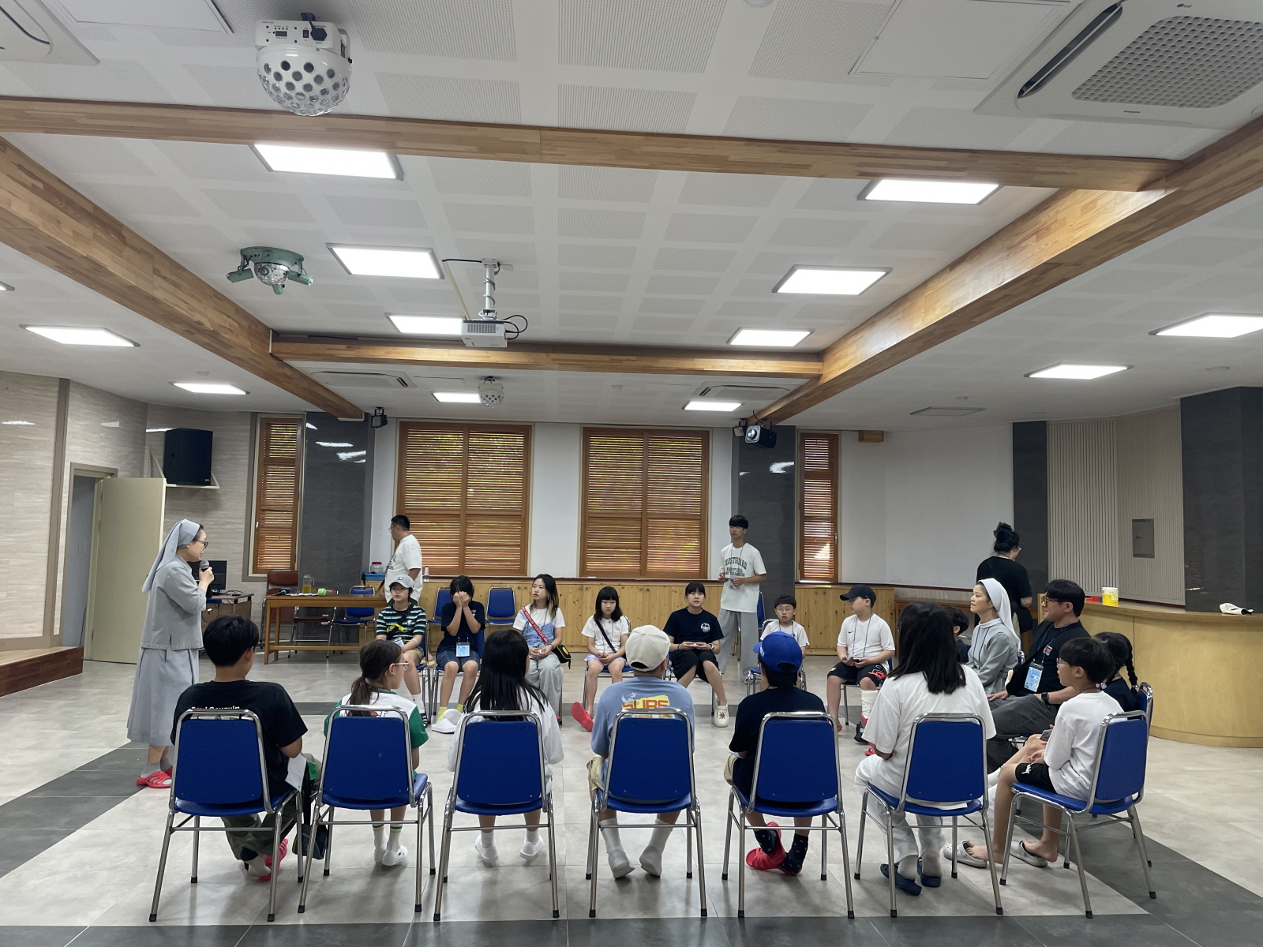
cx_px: 632
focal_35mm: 26
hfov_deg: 67.3
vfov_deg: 53.1
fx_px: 949
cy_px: 474
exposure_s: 1/120
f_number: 1.6
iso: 125
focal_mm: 4.2
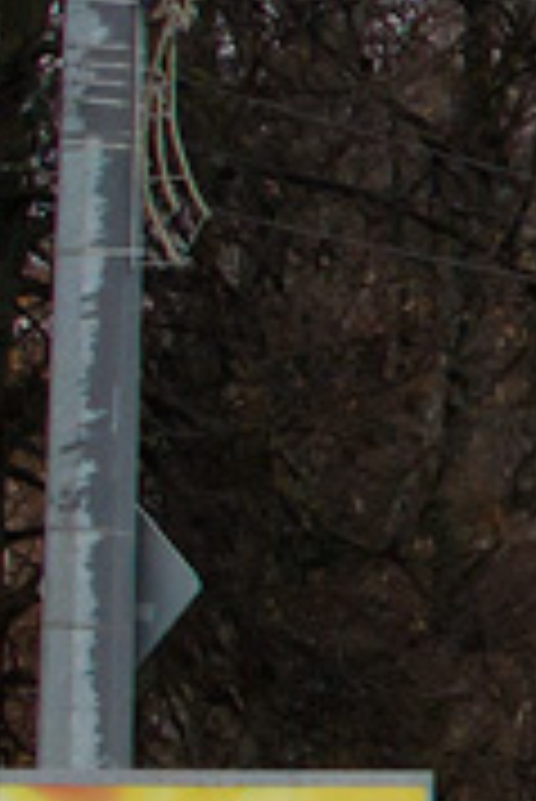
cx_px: 1946
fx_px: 7898
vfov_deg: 5.8
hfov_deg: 3.7
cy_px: 315
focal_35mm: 354
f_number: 4
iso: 800
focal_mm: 35
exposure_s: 1/1600
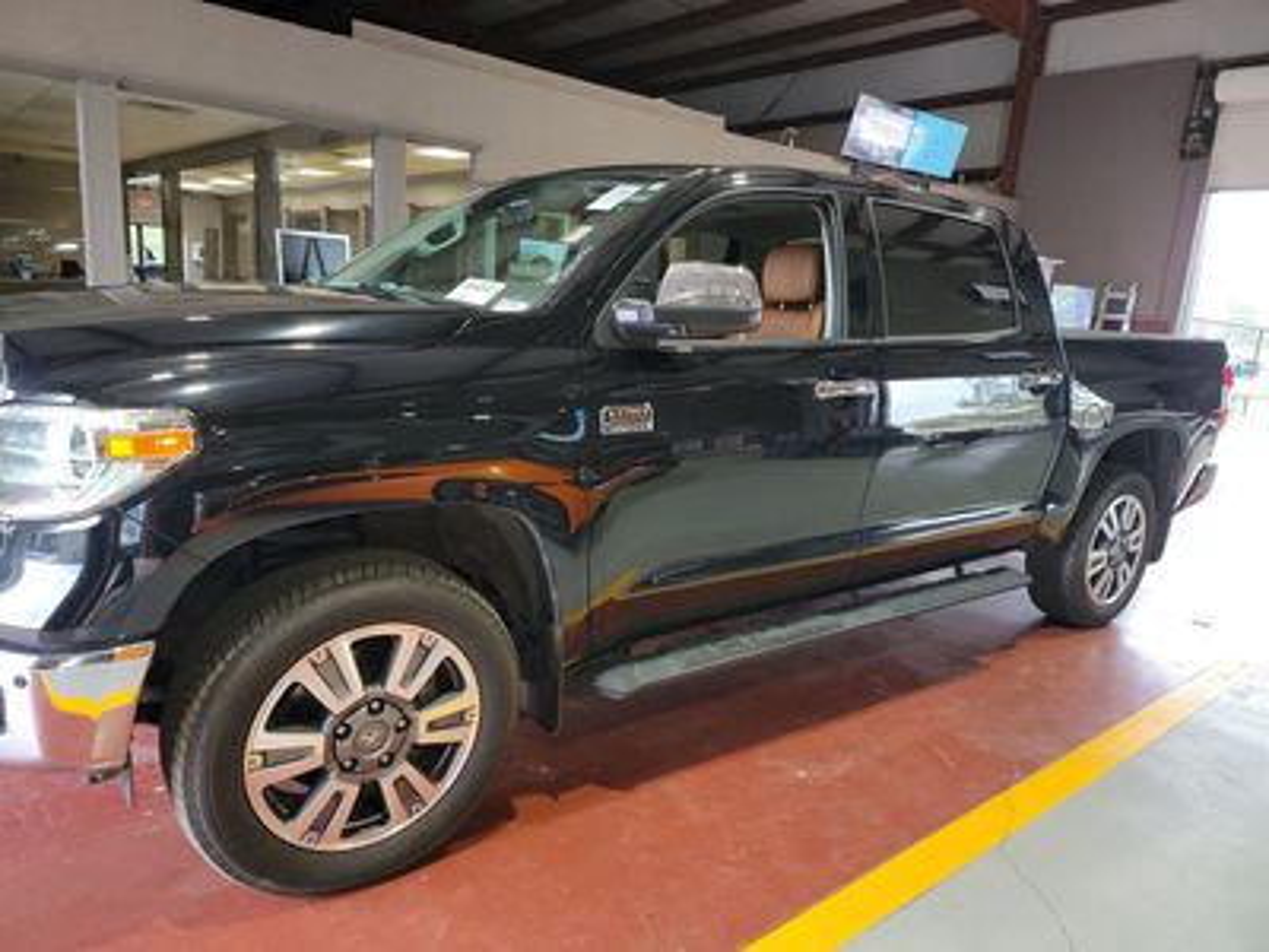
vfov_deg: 56.8
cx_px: 634
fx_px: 880
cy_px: 476
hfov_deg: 71.6
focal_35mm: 24
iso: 385
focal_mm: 6.7
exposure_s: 1/59
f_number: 1.8
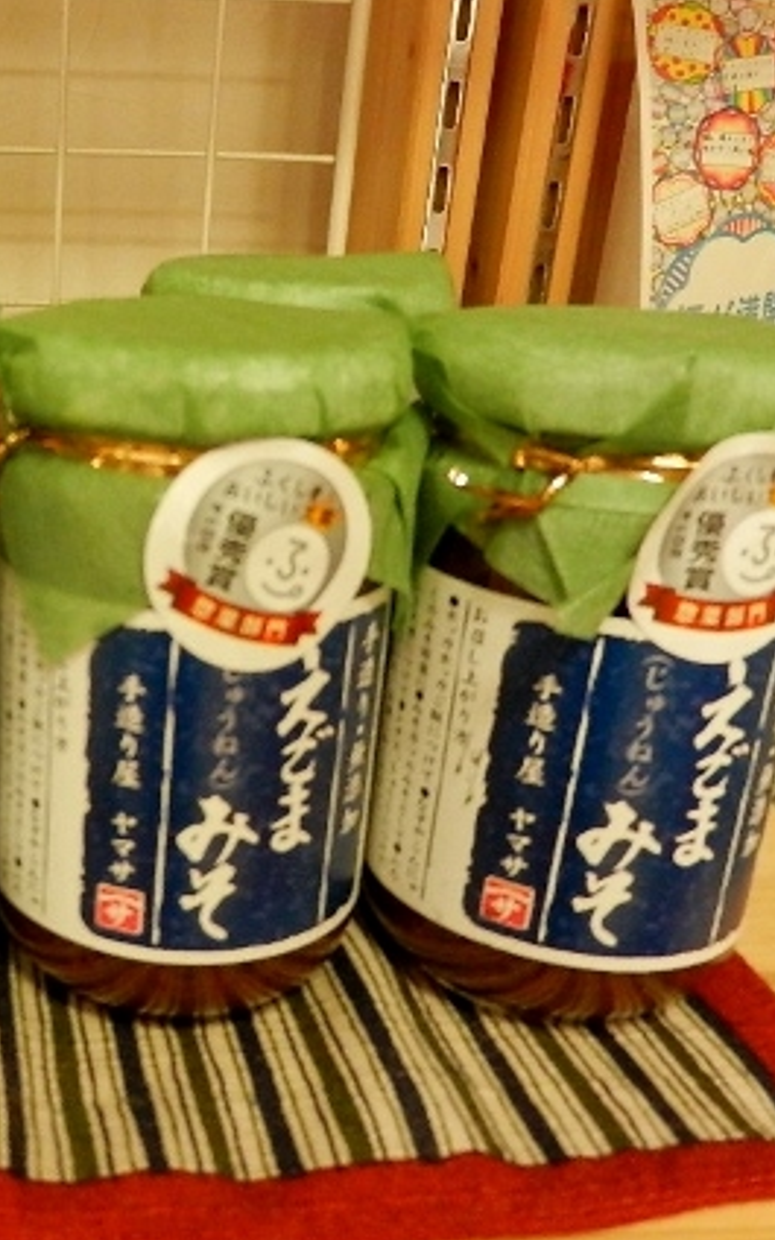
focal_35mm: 40
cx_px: 15
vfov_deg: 49.2
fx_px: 1352
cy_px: 582
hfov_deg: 30.0
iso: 640
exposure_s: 1/60
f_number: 3.5
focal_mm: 4.5
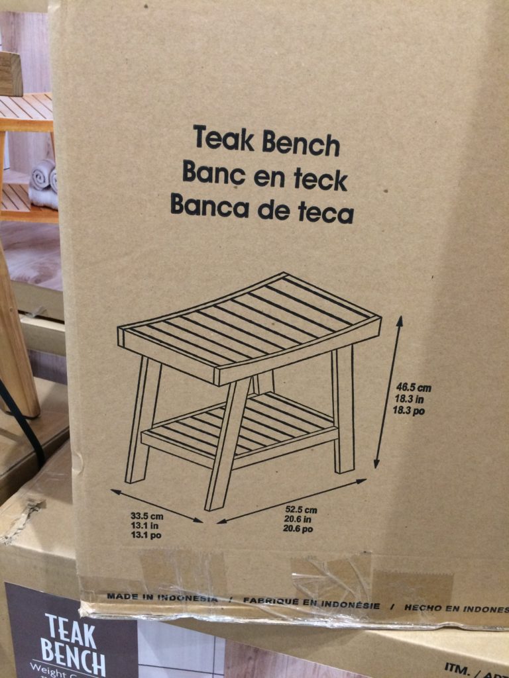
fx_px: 569
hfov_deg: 48.2
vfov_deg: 61.7
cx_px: 254
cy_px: 339
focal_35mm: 29
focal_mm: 4.15
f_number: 2.2
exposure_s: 1/30
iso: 200
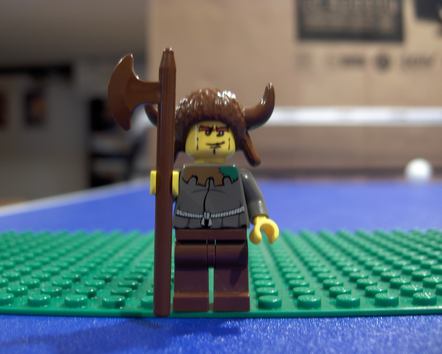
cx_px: 214
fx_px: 536
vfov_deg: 36.5
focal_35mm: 41
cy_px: 177
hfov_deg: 44.8
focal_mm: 8
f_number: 2.8
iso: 100
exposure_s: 1/1.47
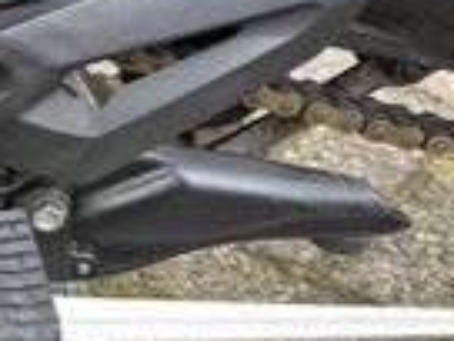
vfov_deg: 12.9
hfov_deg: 15.5
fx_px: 1482
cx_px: -297
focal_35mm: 113
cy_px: 3
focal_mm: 6.76
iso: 250
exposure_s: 1/60
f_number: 1.78
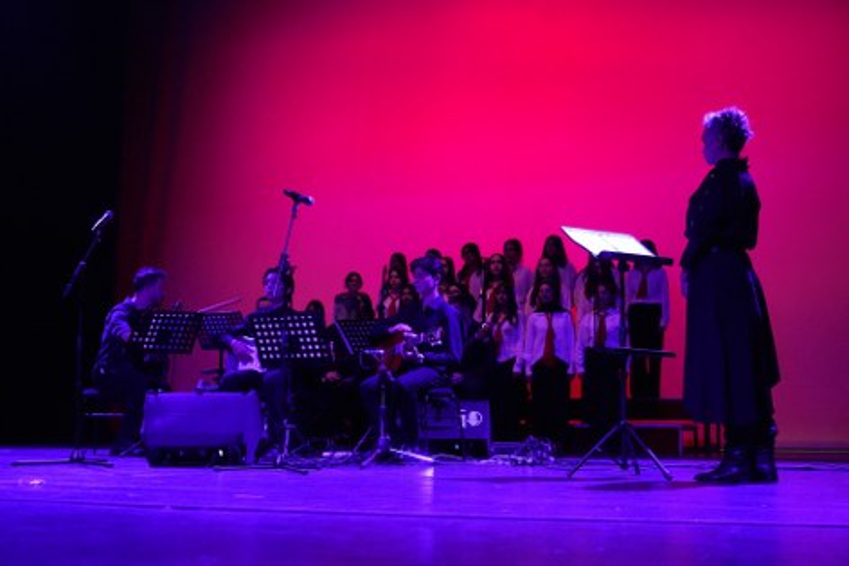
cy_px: 283
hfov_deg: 45.4
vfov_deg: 31.2
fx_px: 1014
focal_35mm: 43
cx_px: 424
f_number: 4
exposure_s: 1/80
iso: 12800
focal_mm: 43
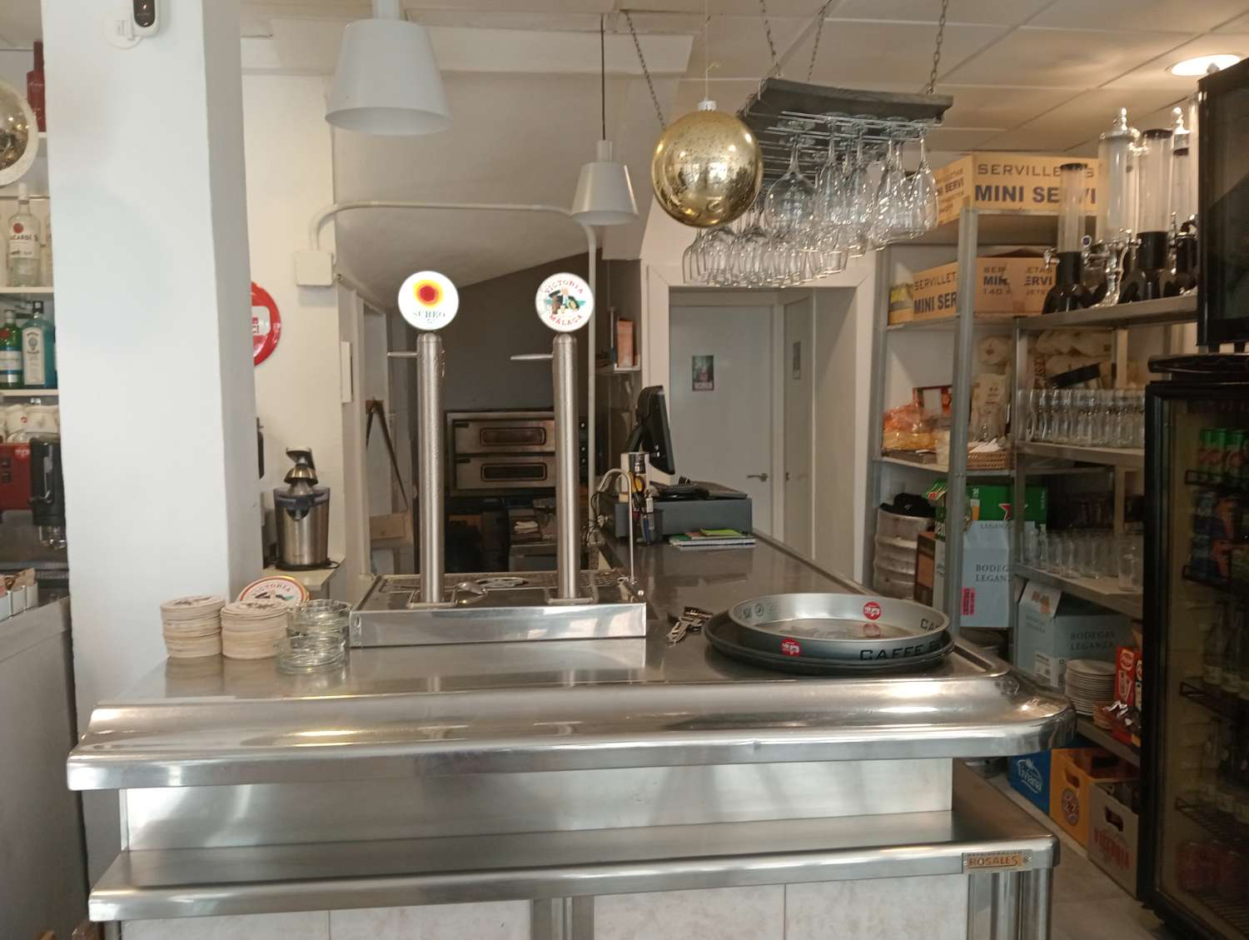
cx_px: 624
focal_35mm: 28
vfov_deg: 49.8
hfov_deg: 63.4
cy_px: 470
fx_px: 1012
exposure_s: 1/50
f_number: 1.8
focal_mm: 3.98
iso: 108
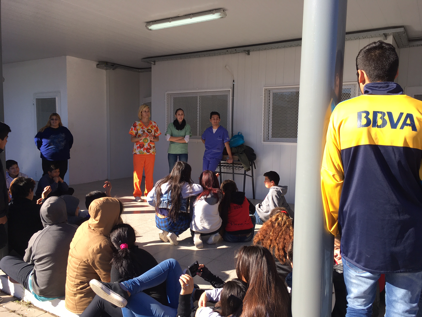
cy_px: 158
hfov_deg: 61.7
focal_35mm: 29
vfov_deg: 48.2
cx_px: 211
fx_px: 354
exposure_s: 1/493
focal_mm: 4.15
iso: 25
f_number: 2.2
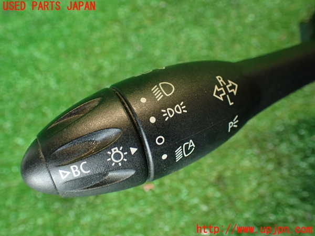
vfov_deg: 44.2
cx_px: 158
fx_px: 291
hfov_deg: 56.8
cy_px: 118
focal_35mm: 32
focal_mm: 5.79
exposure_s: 1/30
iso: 250
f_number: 2.4
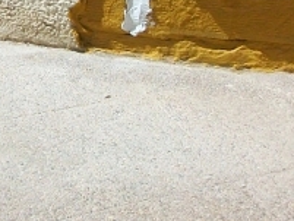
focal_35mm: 143
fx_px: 1215
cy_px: -78
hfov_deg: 13.6
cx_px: 7
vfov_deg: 10.1
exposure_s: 1/500
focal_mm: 5.7
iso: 64
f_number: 5.5
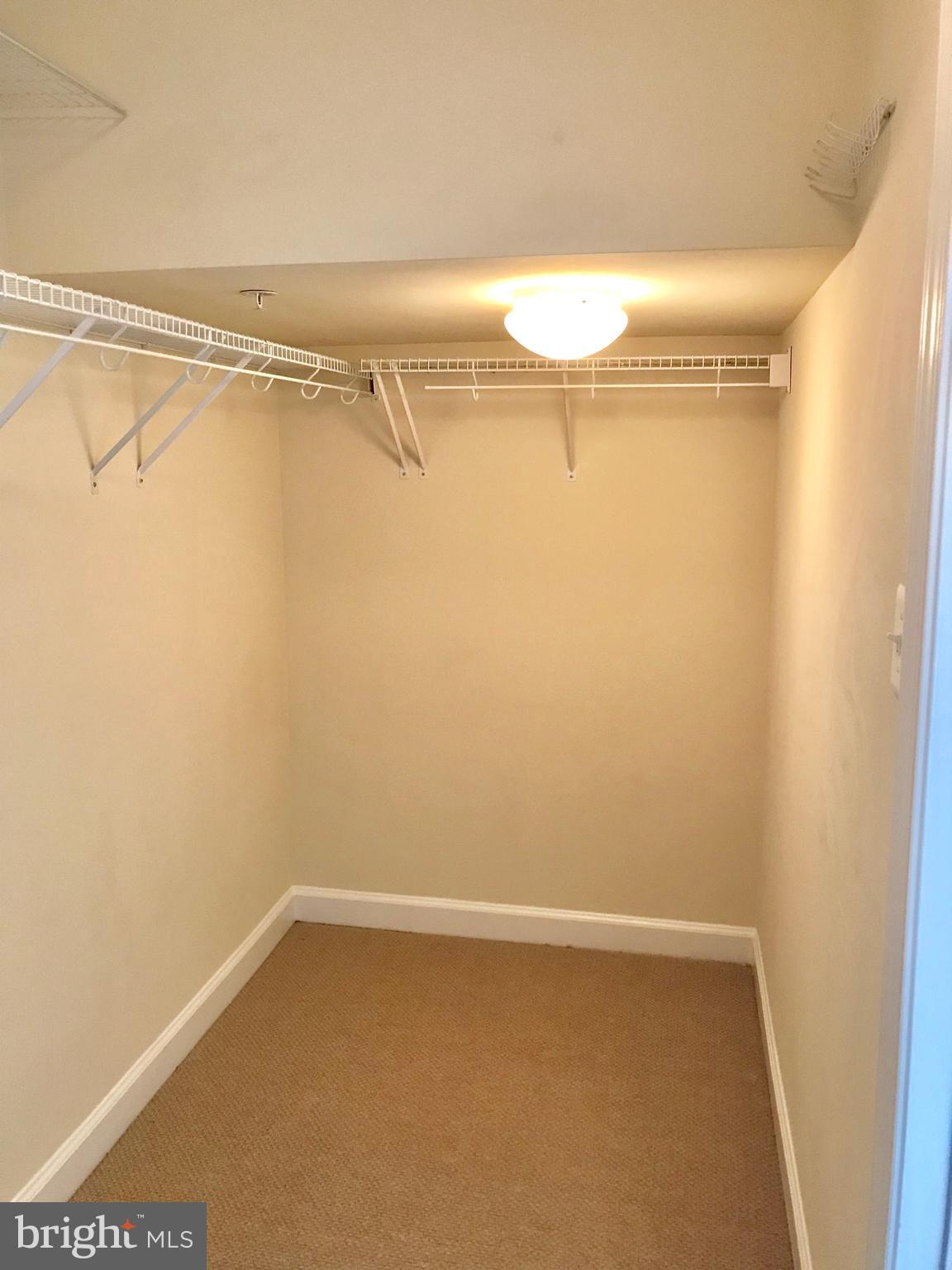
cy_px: 635
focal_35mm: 28
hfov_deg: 49.7
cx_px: 476
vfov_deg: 63.4
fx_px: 1027
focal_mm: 3.99
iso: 64
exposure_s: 1/15
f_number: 1.8
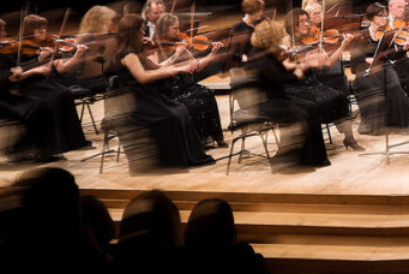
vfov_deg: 17.5
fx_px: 887
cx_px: 552
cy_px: 157
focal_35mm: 78
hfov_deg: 22.7
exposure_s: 1/1.67
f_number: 5.6
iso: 50
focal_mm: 26
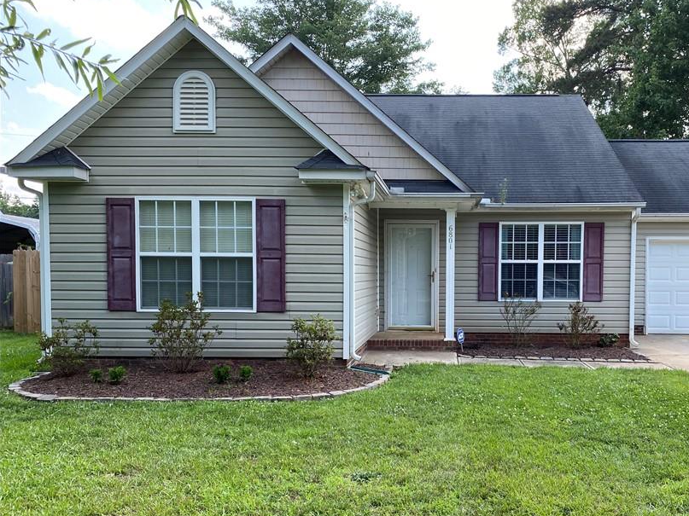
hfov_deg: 54.6
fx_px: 657
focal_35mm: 33
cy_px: 305
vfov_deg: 42.8
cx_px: 436
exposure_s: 1/458
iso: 32
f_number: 1.8
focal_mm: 4.25
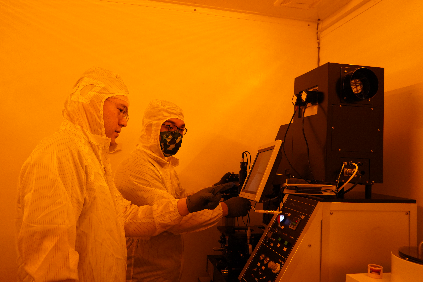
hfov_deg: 61.9
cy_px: 141
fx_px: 352
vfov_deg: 43.6
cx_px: 212
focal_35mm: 30
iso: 800
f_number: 4
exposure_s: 1/160
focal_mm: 20
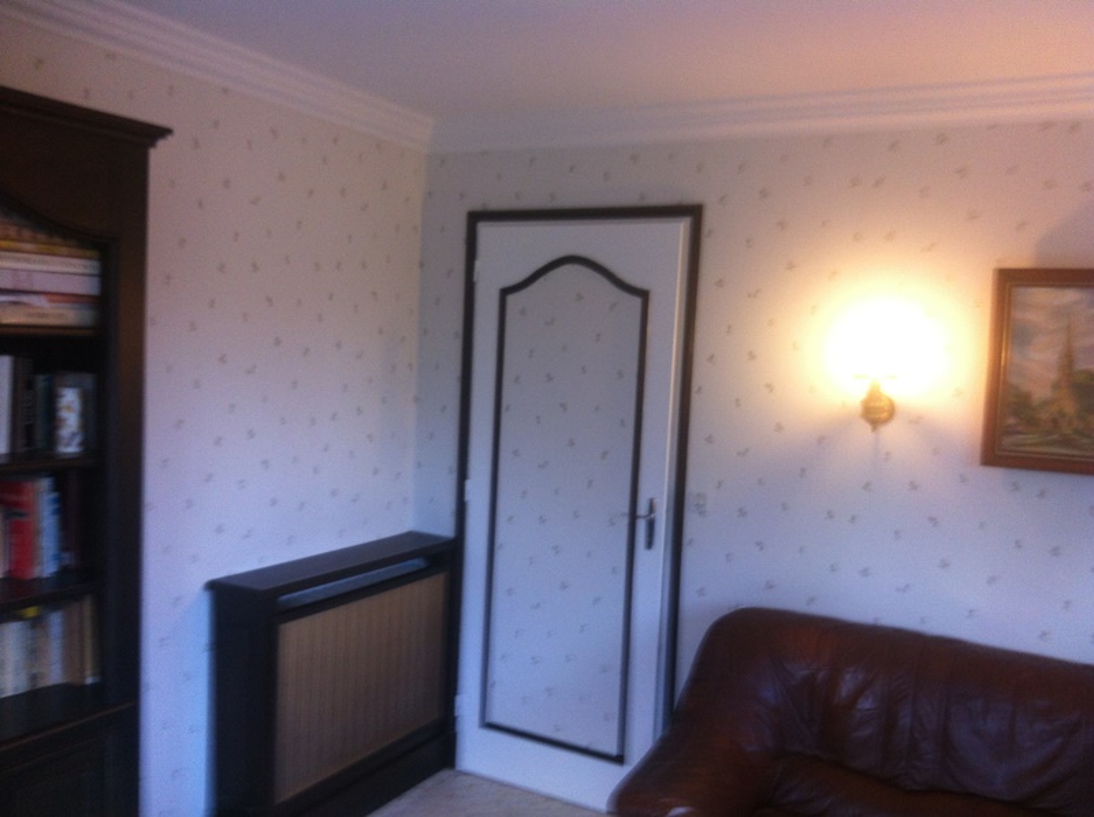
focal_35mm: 35
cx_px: 547
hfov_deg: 52.7
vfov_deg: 40.6
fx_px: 1105
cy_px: 408
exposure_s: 1/15
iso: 100
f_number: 2.8
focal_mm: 3.85
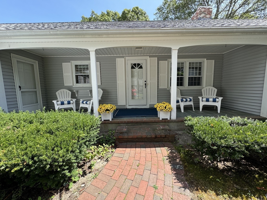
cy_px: 100
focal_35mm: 14
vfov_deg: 85.7
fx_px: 108
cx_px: 134
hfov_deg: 102.1
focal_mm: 2.22
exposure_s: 1/351
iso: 40
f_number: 2.2
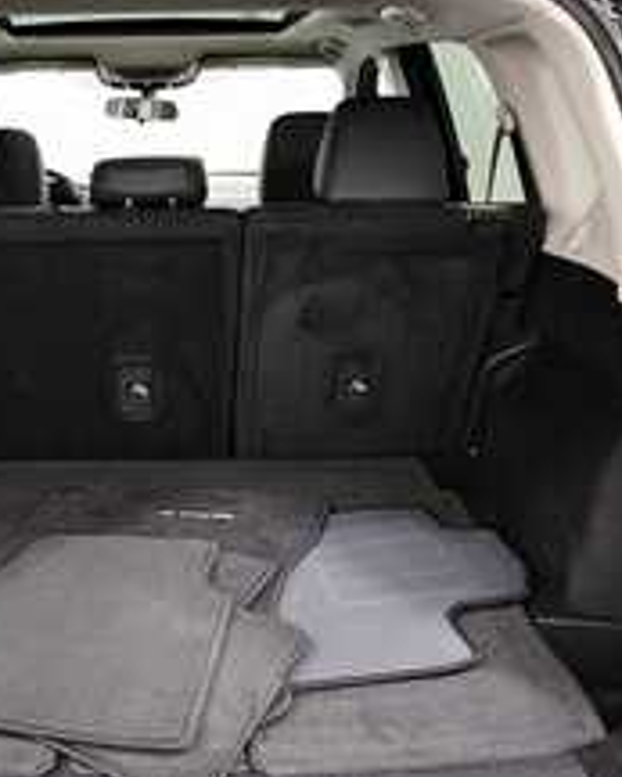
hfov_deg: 31.5
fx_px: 1081
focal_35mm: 47
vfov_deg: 39.4
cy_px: 448
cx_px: 151
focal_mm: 18
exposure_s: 1/60
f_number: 5.6
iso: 3600
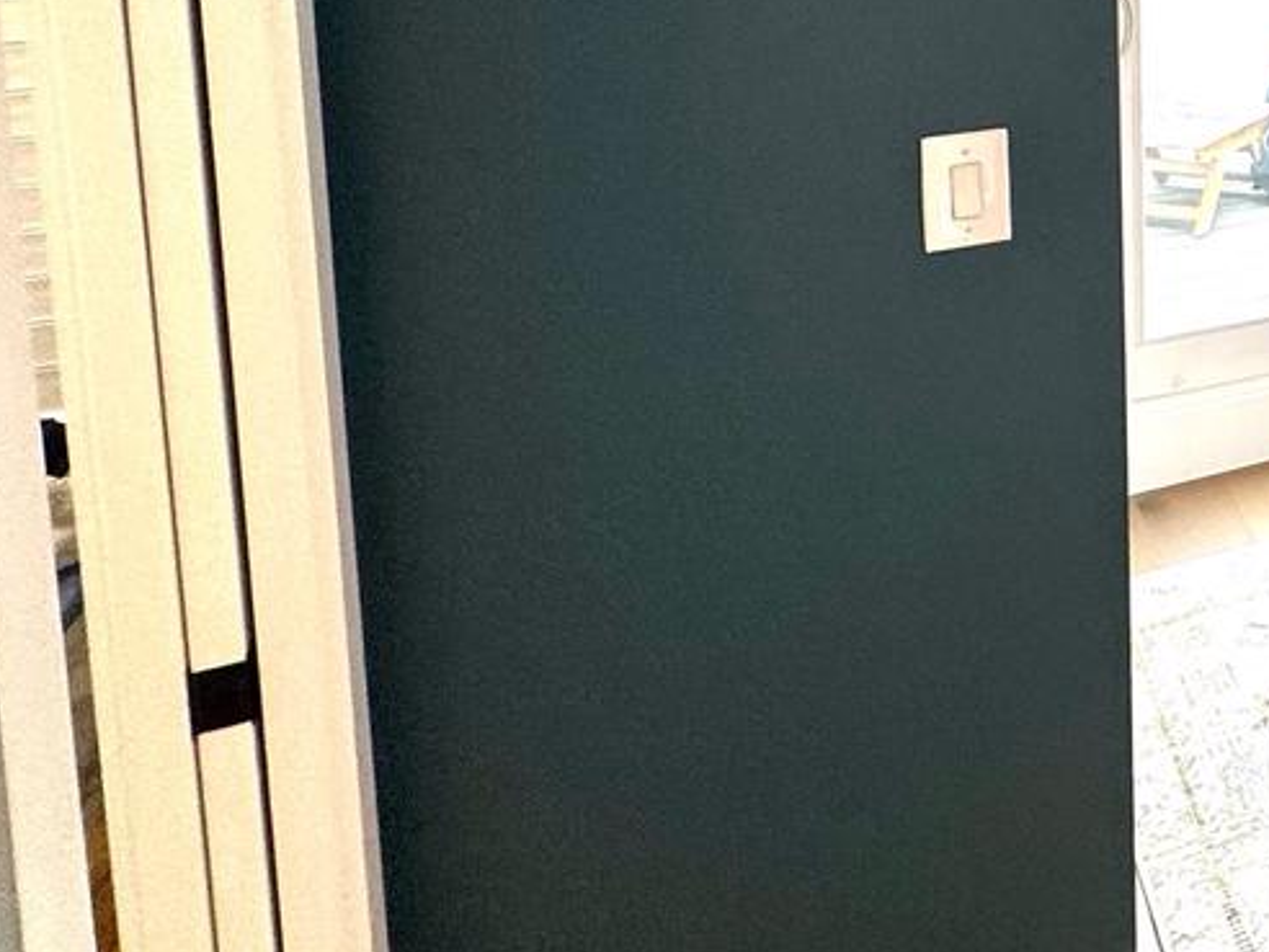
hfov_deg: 29.9
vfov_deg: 31.0
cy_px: -111
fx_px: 1503
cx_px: 1842
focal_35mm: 41
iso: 125
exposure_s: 1/99
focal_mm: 2.22
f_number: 2.2
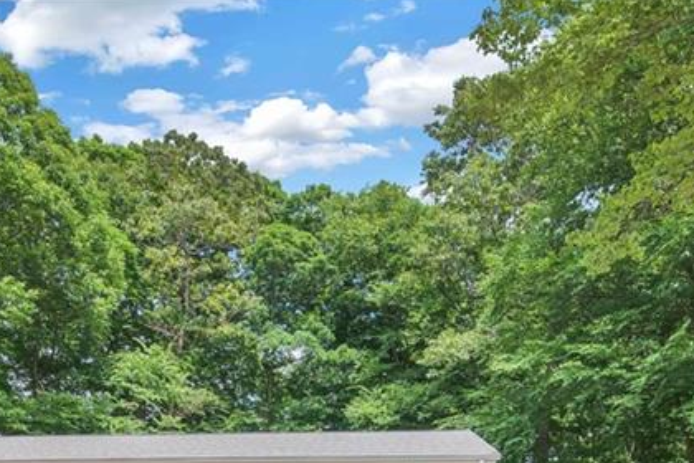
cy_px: 558
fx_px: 752
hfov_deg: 49.5
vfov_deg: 29.4
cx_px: 362
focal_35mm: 39
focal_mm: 16
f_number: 9
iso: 200
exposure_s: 1/320
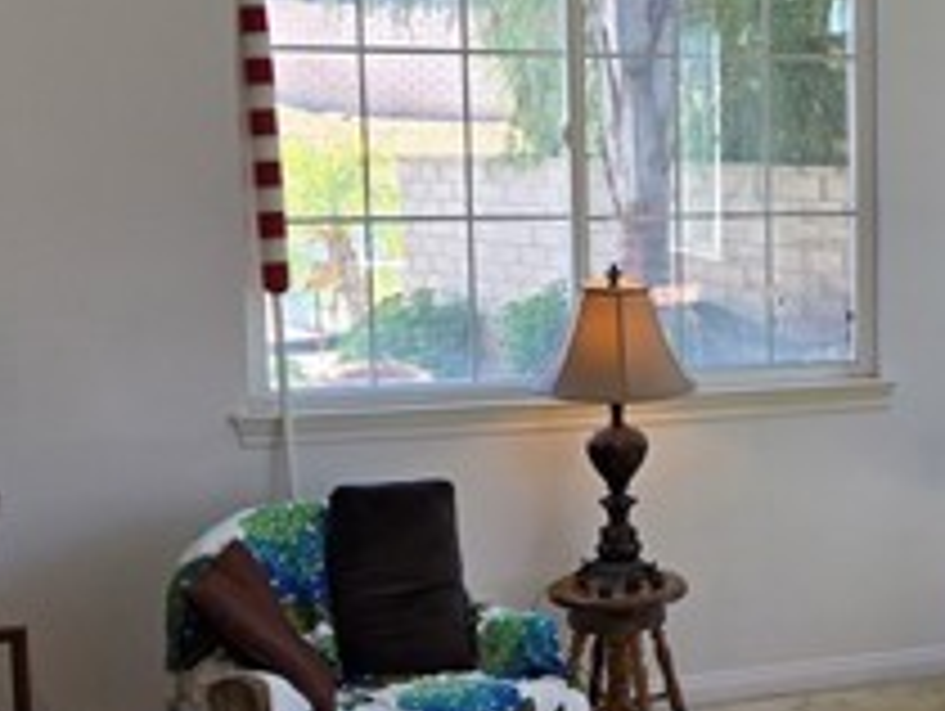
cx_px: 918
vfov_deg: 21.1
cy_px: 346
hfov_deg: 26.4
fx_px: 1913
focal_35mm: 70
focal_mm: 5.4
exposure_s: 1/120
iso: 32
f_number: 1.8
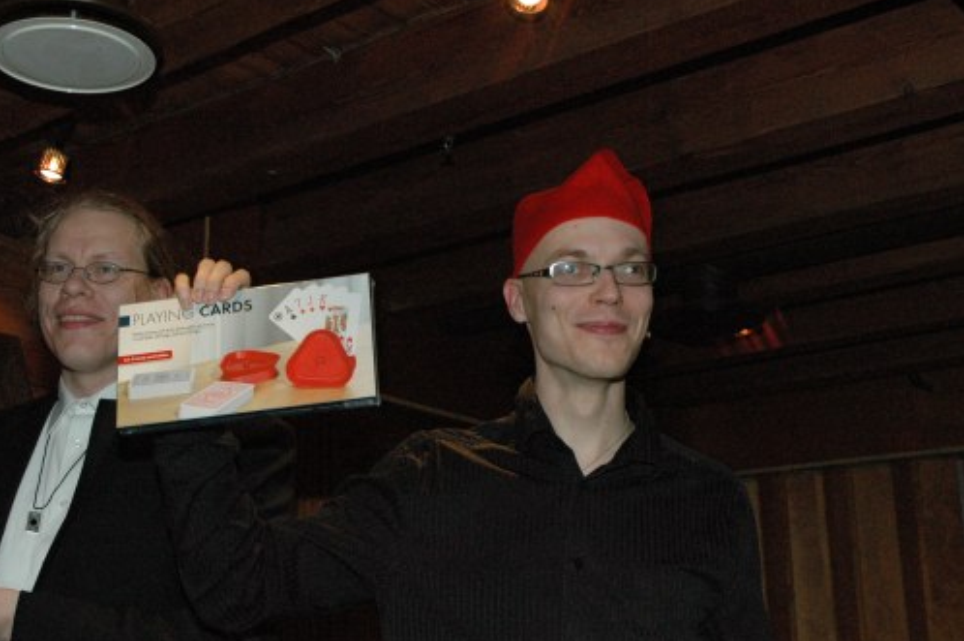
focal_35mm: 53
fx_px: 1407
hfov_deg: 37.7
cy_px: 325
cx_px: 385
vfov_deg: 25.7
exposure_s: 1/60
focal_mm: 29
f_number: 7.1
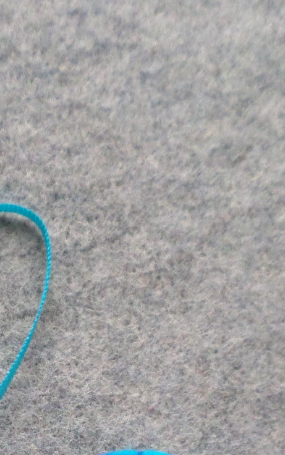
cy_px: 559
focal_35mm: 69
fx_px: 857
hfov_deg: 18.2
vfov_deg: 26.2
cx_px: -25
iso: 240
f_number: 2.5
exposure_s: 1/30
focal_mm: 4.5
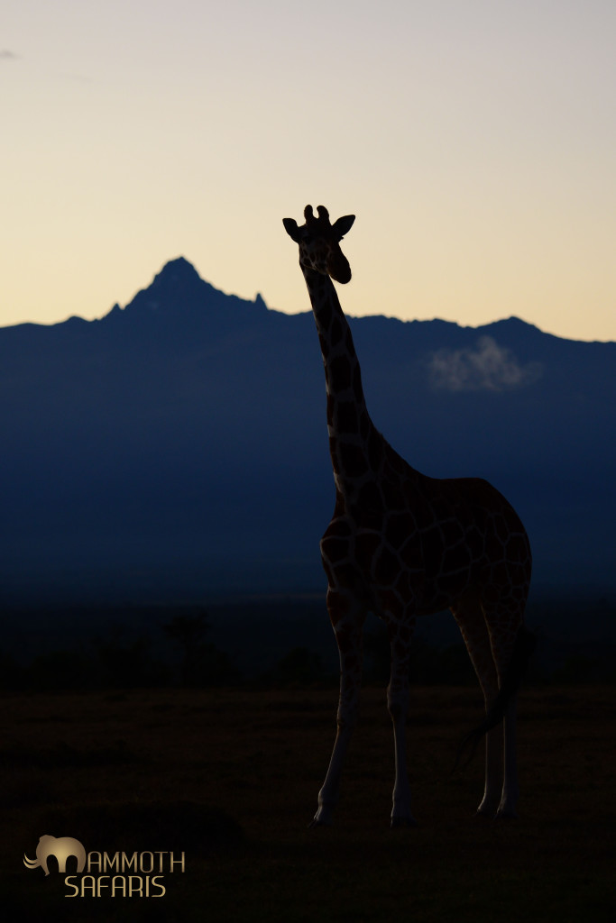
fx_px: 4618
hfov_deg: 7.6
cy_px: 462
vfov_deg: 11.4
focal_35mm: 180
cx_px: 308
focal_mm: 180
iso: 800
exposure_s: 1/125
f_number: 5.3
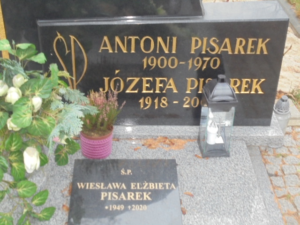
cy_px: 112
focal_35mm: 56
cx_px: 150
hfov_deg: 34.3
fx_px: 485
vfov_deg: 26.1
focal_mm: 10.1
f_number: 5.2
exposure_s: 1/15
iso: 400
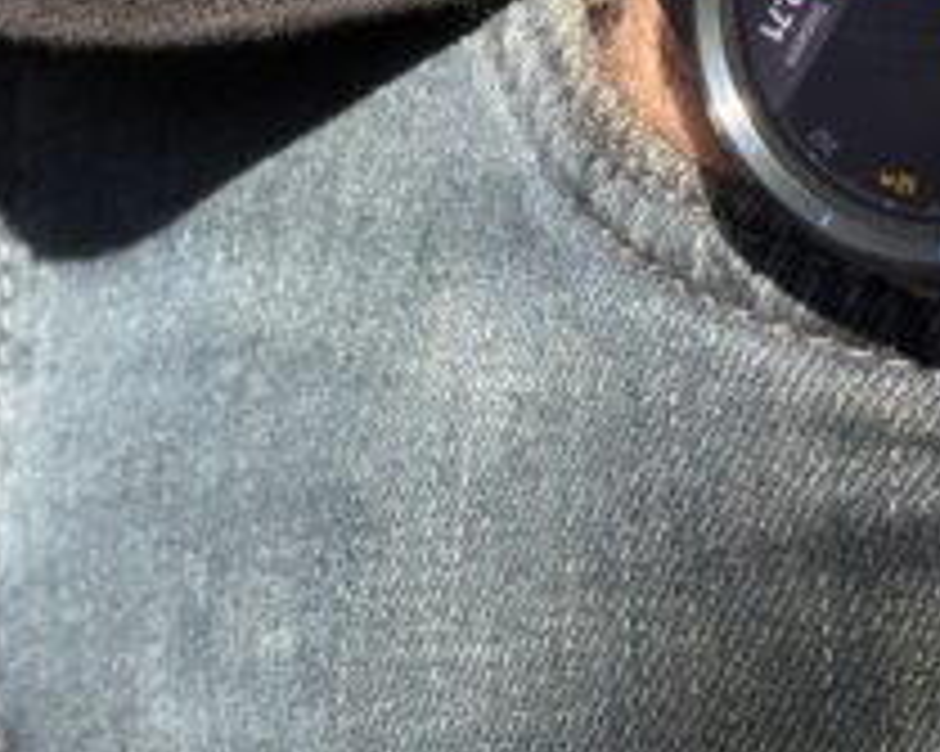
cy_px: 77
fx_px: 12152
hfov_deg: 4.4
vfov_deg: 3.5
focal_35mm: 437
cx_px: 879
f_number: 2.8
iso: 50
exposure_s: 1/365
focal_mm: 16.89
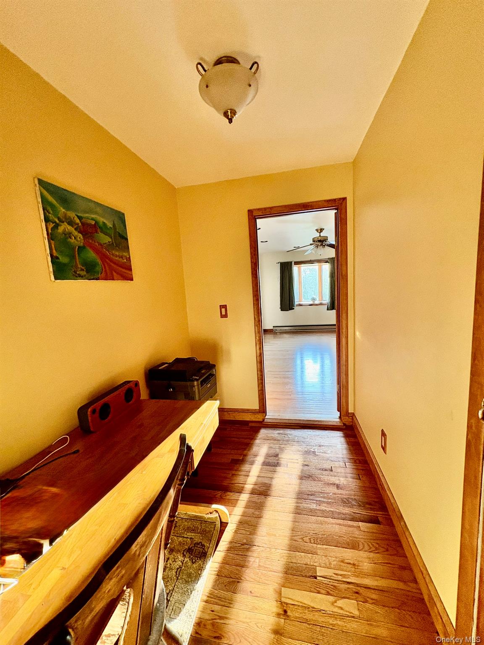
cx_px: 242
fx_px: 261
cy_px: 322
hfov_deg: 85.7
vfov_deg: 102.1
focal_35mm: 14
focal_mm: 2.22
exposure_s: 1/60
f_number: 2.2
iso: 320
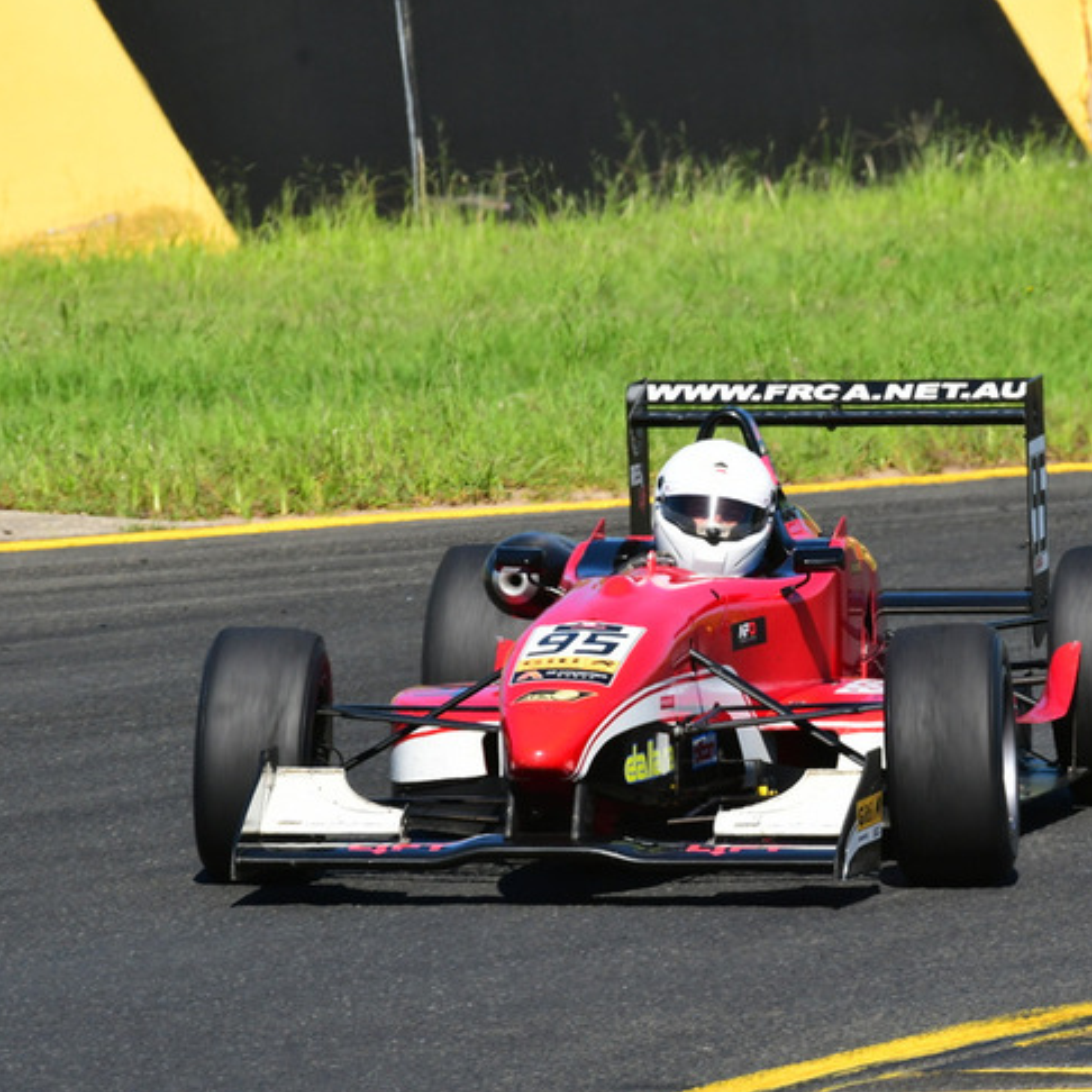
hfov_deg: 2.0
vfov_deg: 2.0
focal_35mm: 861
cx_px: 782
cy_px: 539
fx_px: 30729
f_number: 11
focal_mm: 410
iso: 500
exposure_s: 1/640
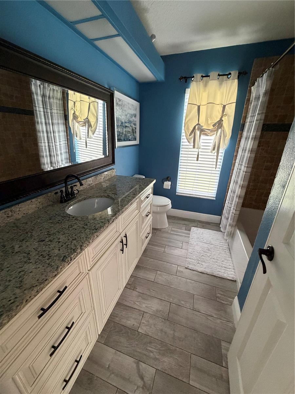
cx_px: 148
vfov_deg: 102.1
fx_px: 159
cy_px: 197
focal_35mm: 14
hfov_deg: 85.7
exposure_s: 1/60
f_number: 2.2
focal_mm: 2.22
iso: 500
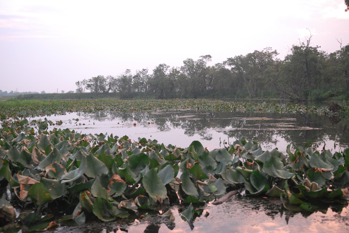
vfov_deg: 34.3
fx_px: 379
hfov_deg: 49.5
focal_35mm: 39
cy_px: 116
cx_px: 174
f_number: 3.2
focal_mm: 26
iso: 640
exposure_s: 1/320
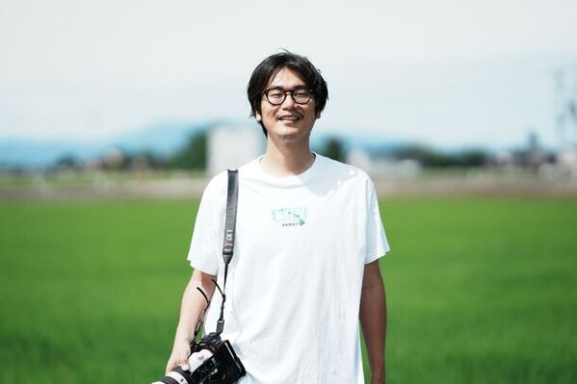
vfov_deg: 10.2
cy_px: 192
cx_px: 288
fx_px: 2163
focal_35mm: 135
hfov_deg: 15.2
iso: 100
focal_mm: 135
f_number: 1.8
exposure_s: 1/5000
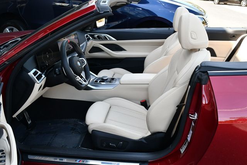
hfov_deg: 53.1
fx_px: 247
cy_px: 82
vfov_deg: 36.9
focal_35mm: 36
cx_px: 124
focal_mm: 18
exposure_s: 1/250
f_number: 5.6
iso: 360
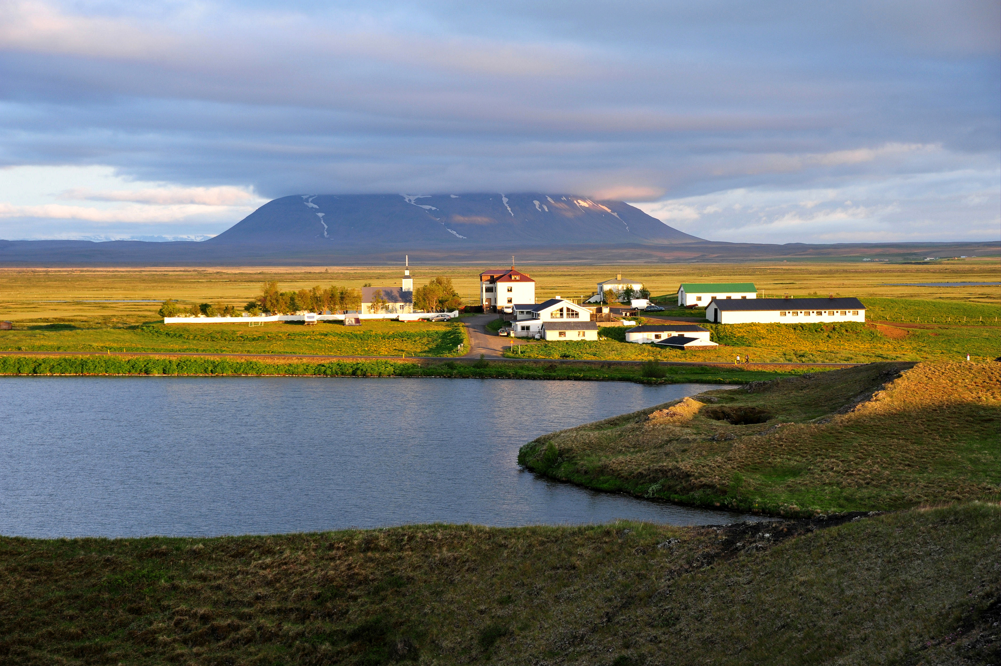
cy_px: 333
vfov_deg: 16.6
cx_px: 500
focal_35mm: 82
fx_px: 2279
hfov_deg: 24.8
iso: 500
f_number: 6.3
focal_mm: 82
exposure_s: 1/160
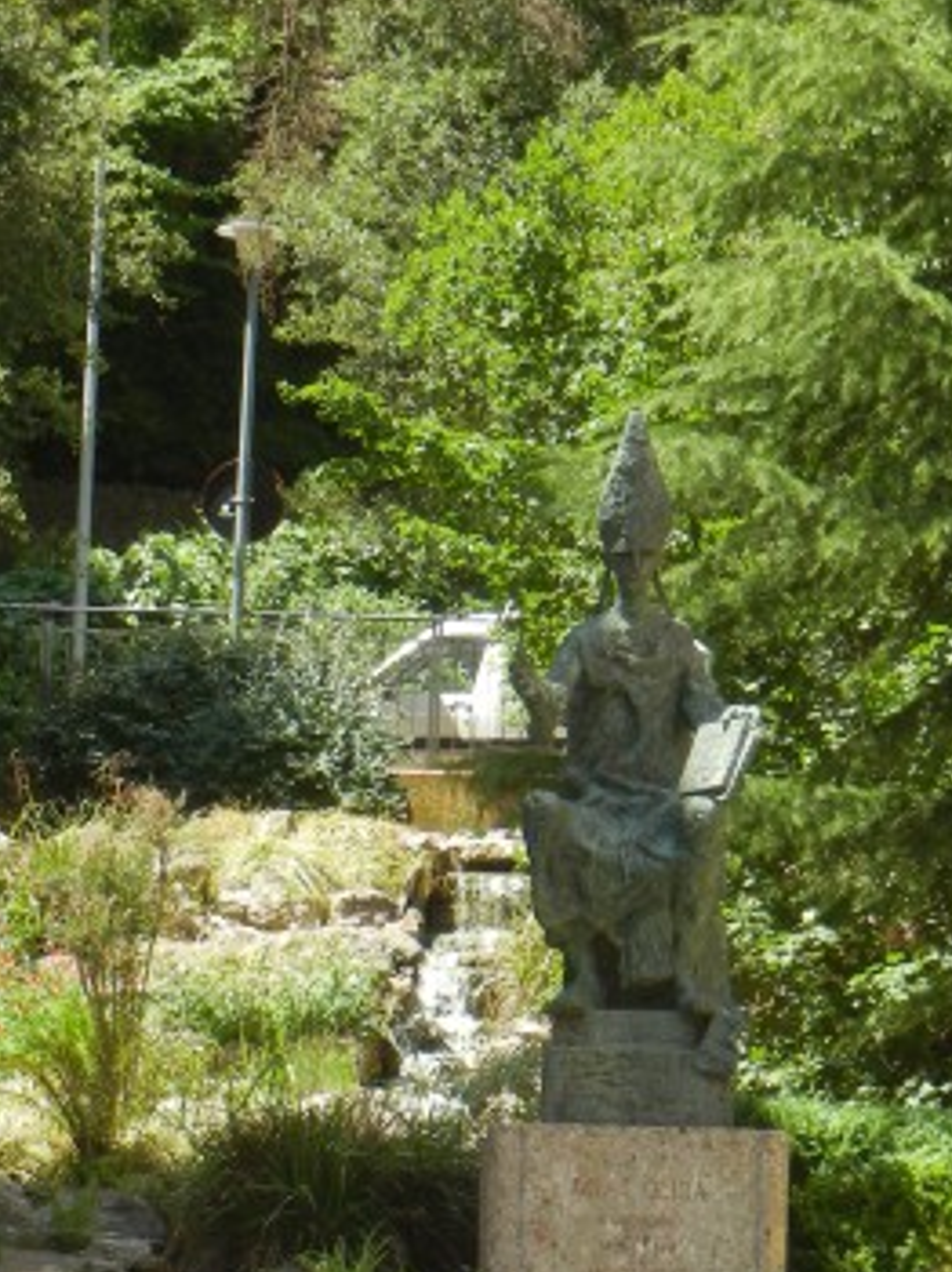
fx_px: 8224
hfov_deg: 6.6
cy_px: 916
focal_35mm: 224
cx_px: 458
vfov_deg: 8.8
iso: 160
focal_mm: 18.3
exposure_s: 1/302
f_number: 4.5
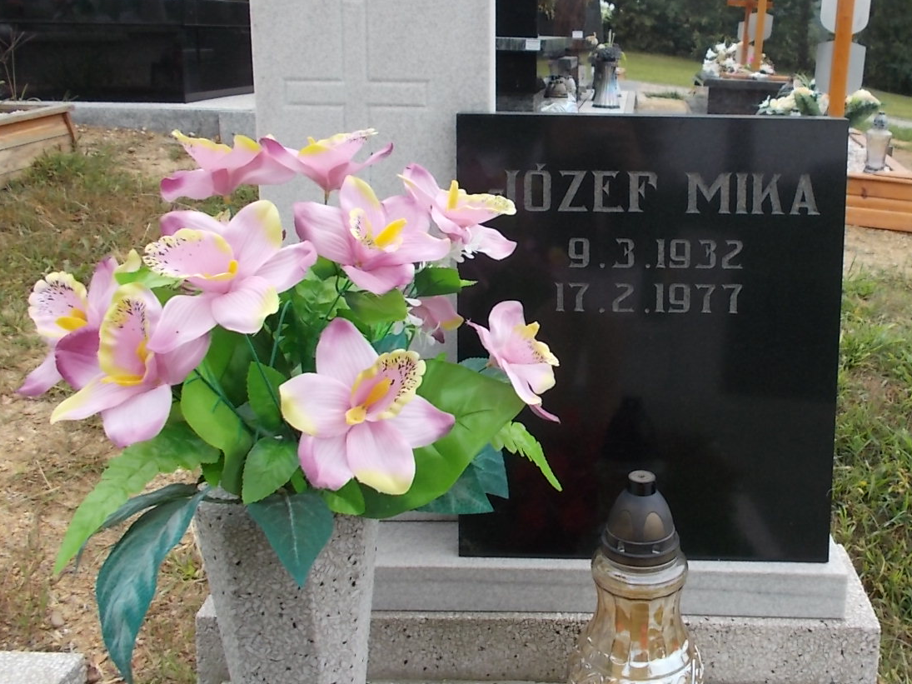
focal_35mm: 38
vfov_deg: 37.4
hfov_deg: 48.2
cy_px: 237
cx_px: 605
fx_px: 1001
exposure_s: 1/320
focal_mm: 4.6
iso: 80
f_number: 3.2
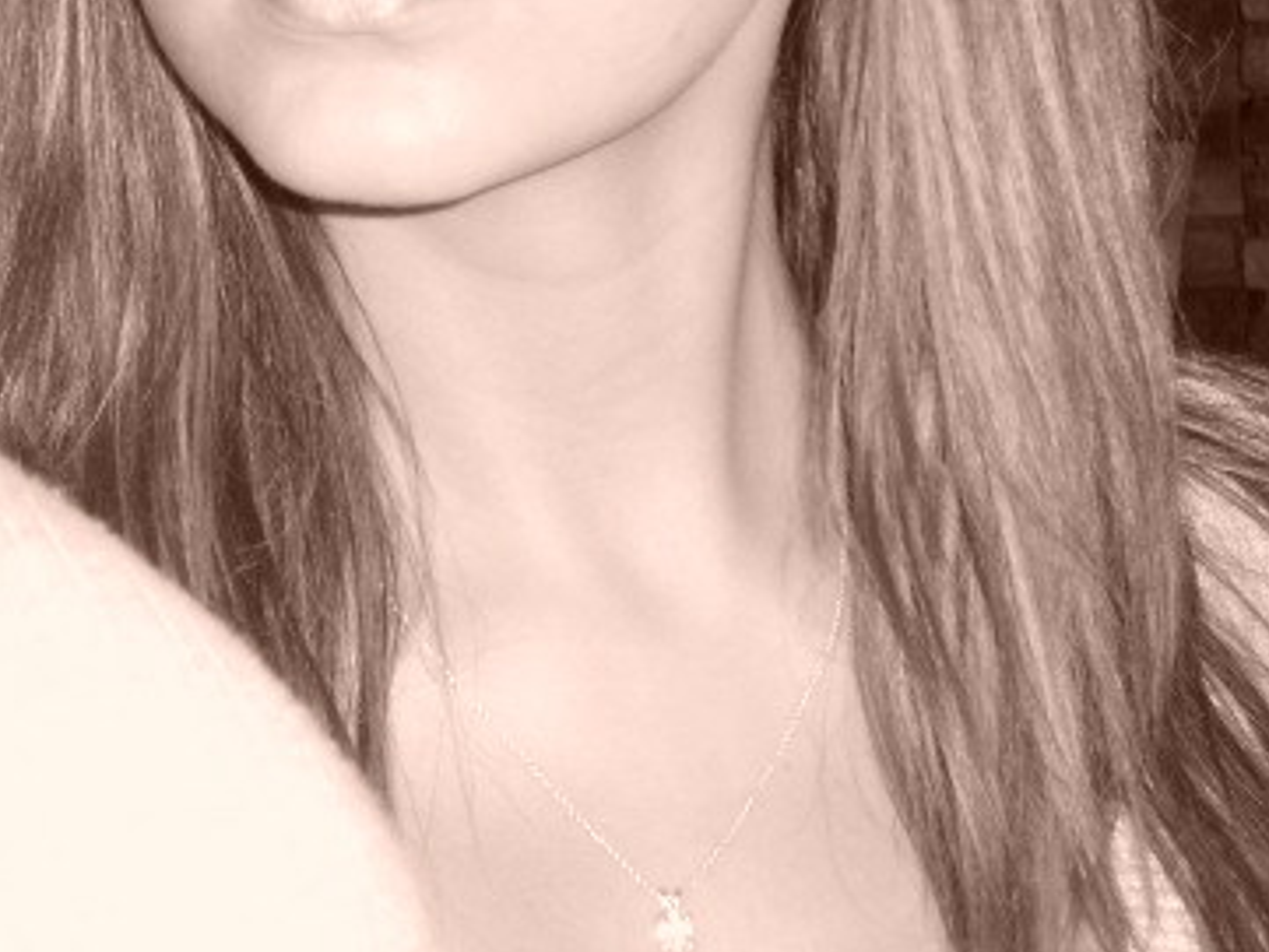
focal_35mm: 108
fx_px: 3961
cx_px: 548
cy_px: 249
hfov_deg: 18.2
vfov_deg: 13.7
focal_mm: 10.3
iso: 100
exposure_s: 1/60
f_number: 3.6
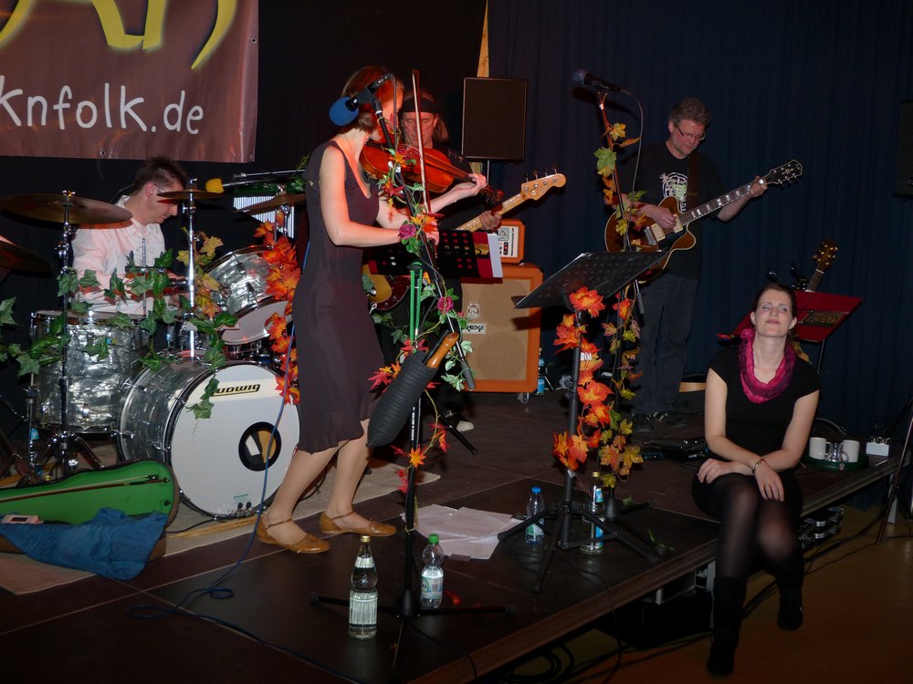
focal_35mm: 44
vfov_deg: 32.9
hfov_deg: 42.9
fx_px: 1161
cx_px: 456
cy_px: 342
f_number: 2.8
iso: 100
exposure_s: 1/60
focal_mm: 7.8
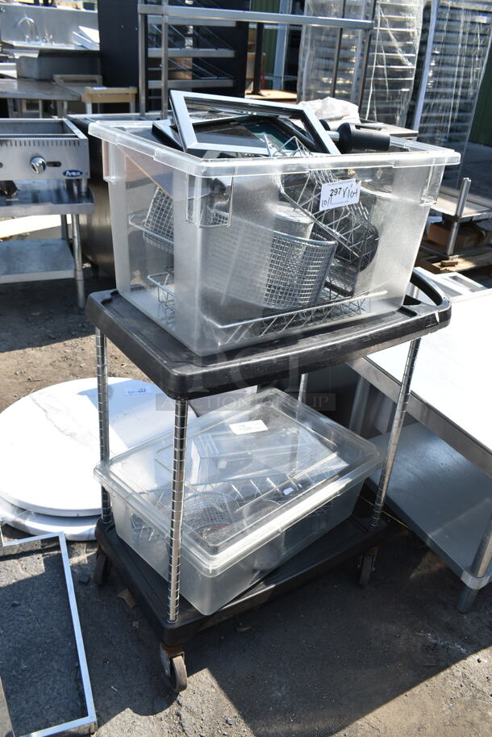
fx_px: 614
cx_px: 246
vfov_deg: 61.9
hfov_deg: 43.7
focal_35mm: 30
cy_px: 368
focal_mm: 20
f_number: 7.1
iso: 100
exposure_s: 1/200
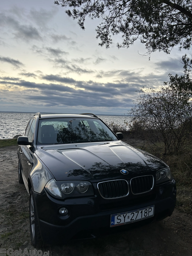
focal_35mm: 27
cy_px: 126
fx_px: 200
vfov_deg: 65.3
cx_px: 97
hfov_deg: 51.4
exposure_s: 1/121
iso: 64
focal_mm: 5.7
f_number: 1.5
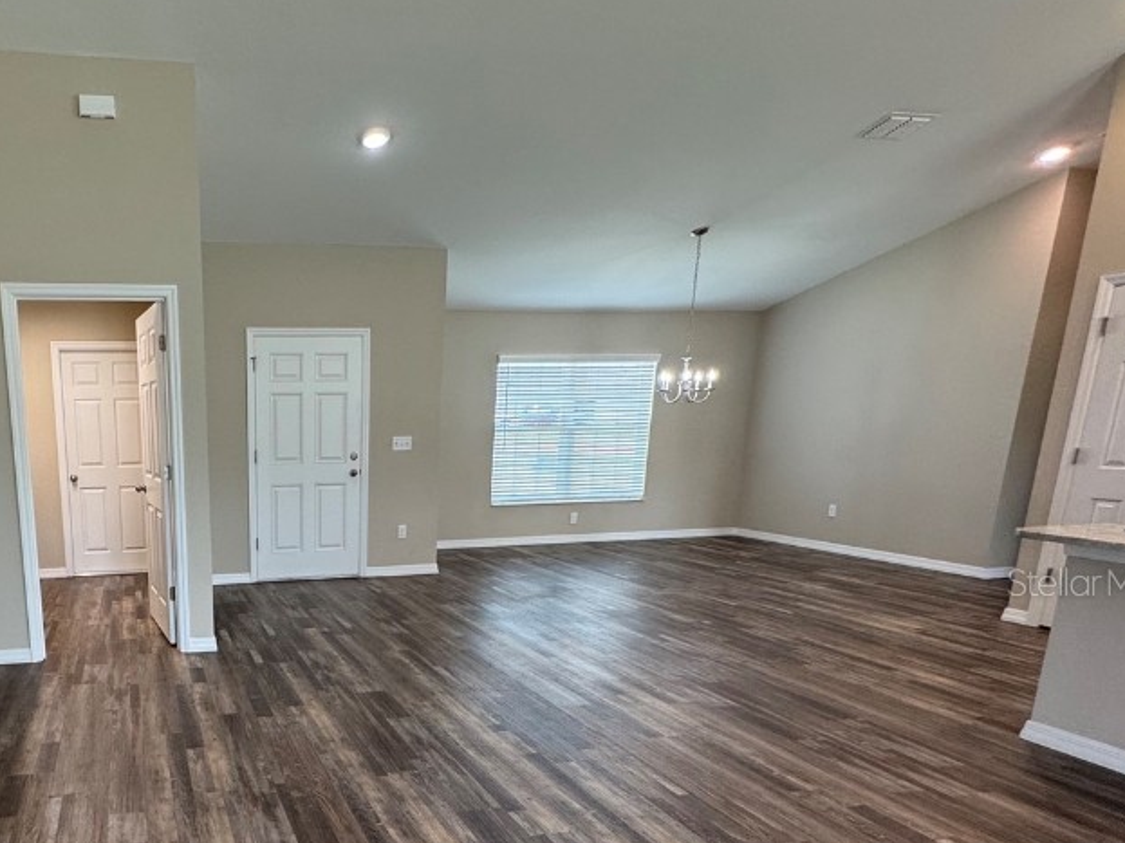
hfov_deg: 68.1
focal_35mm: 23
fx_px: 747
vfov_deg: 57.2
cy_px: 581
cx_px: 253
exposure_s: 1/120
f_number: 2.2
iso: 200
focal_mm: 2.22
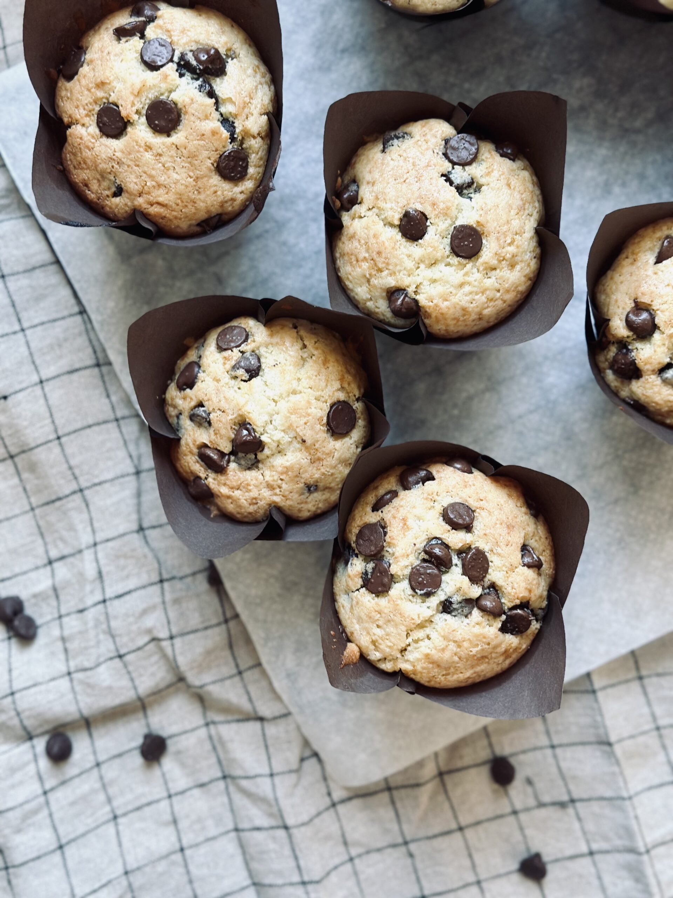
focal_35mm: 48
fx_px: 1244
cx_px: 336
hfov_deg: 30.3
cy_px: 449
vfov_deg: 39.7
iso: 200
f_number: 1.78
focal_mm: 6.86
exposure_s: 1/60
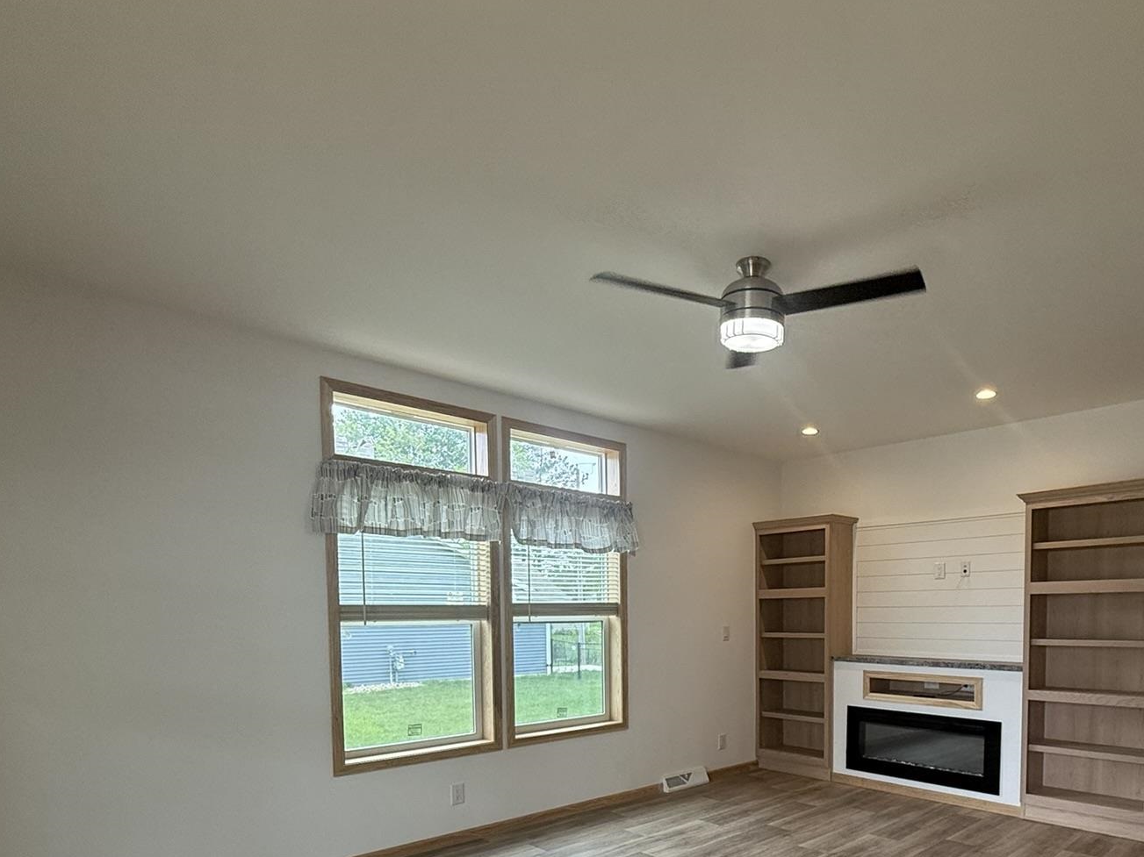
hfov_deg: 75.4
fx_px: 727
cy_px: 648
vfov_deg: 57.8
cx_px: 694
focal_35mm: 22
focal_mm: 2.22
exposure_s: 1/120
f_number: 2.2
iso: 125
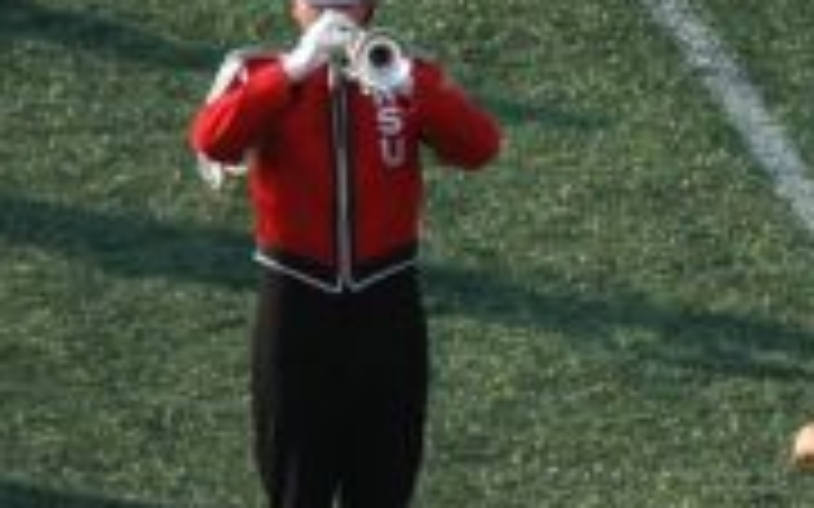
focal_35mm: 908
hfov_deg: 2.3
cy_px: 778
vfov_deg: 1.4
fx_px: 20134
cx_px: 1471
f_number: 5.6
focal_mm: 105
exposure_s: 1/320
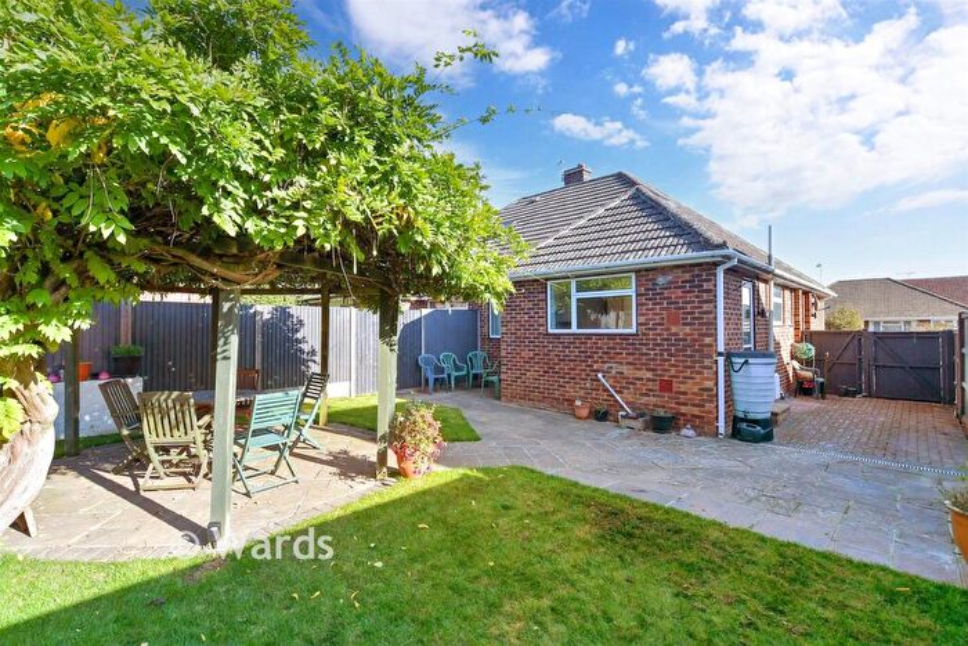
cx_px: 484
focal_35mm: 15
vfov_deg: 77.4
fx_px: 403
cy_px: 323
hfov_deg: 100.4
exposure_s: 1/250
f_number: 8
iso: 320
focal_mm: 10
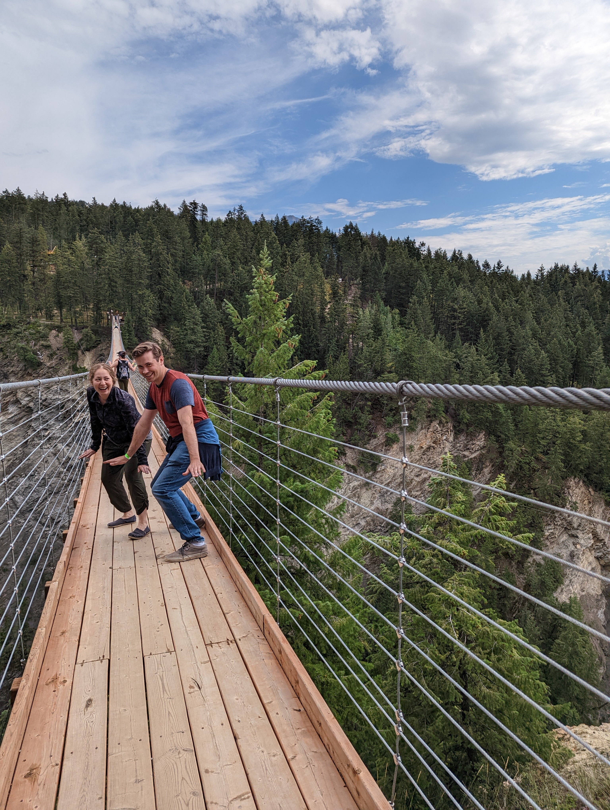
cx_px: 305
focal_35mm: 24
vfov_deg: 71.5
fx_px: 562
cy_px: 405
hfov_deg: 56.9
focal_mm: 6.81
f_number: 1.85
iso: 40
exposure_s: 1/2096
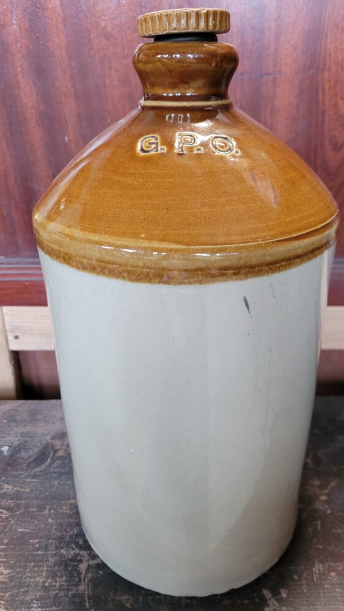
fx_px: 470
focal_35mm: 29
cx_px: 191
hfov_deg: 40.2
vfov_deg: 66.1
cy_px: 302
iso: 500
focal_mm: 5.4
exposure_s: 1/50
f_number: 1.8
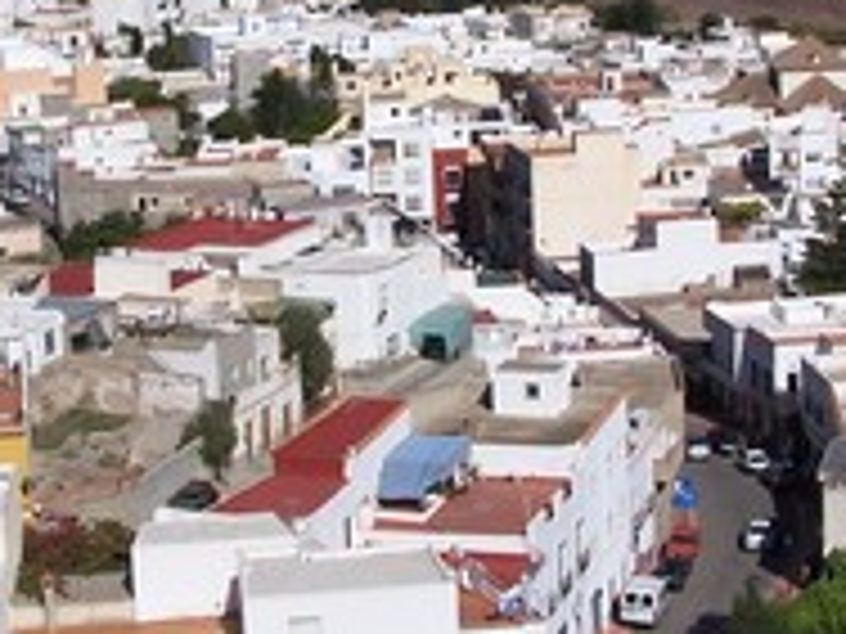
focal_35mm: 101
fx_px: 2468
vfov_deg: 14.6
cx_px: 356
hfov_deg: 19.4
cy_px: 200
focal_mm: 6.3
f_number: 5.6
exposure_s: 1/1000
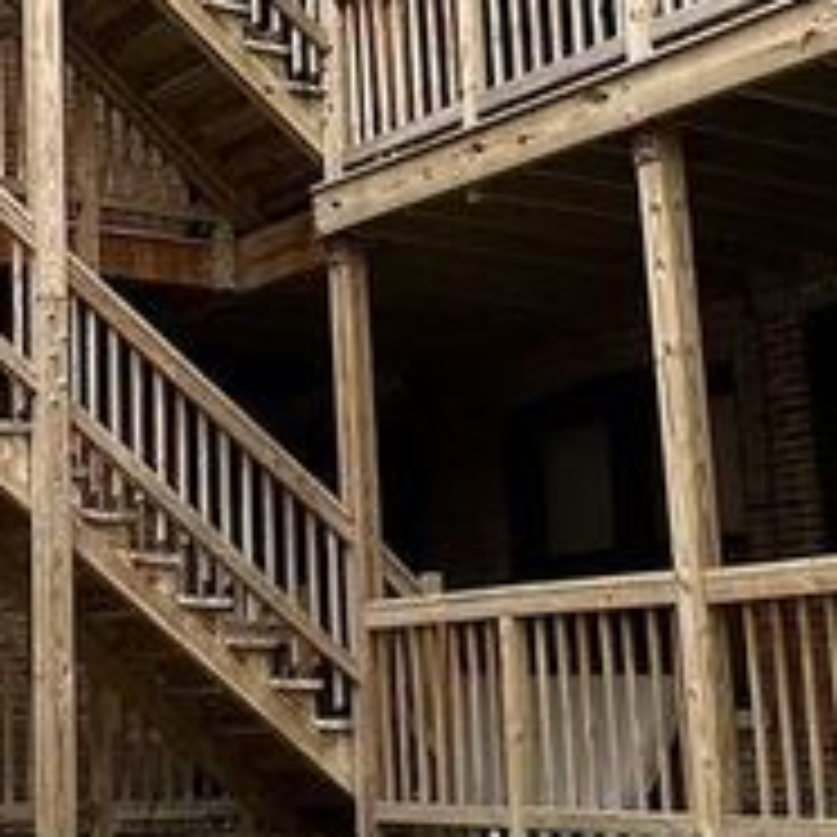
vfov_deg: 23.9
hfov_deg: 22.9
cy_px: 306
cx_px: -32
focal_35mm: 72
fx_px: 1970
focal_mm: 2.22
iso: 40
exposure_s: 1/99
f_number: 2.2
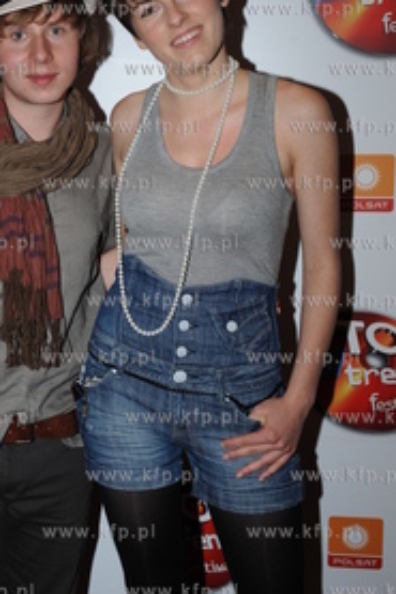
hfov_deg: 19.6
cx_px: 113
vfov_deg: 29.2
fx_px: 1140
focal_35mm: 69
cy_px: 239
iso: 400
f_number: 5.6
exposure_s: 1/160
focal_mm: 48
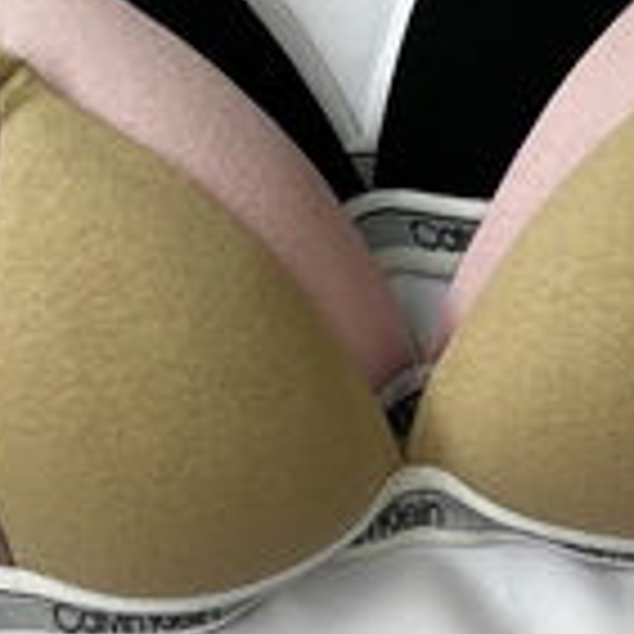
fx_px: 1803
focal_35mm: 87
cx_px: 477
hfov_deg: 19.8
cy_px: 807
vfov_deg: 18.6
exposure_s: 1/100
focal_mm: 5.1
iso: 50
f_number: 1.6
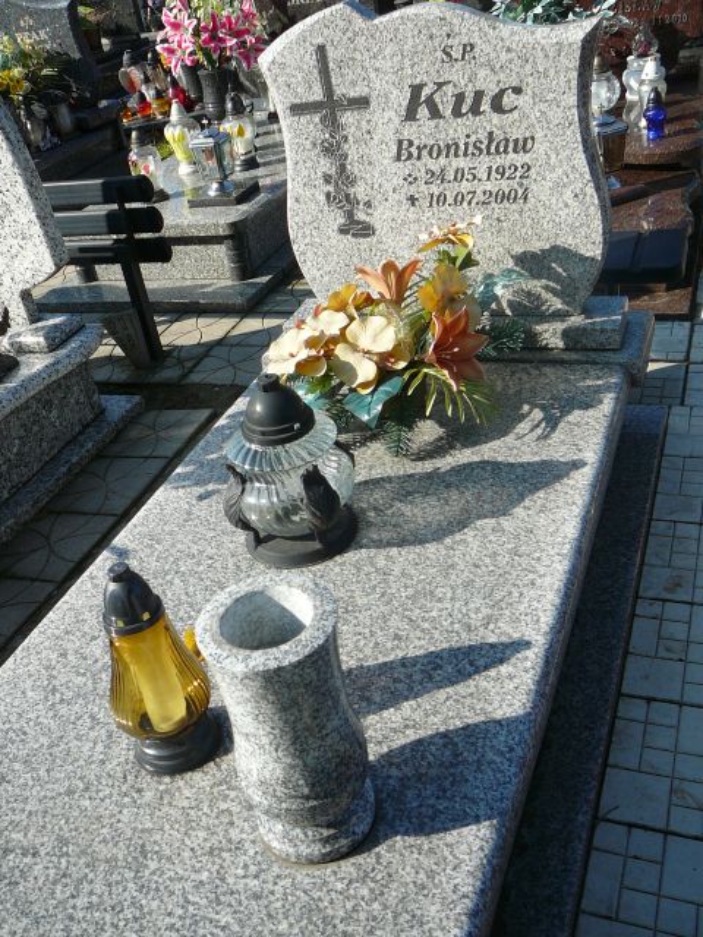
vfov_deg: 52.6
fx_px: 948
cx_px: 352
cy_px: 468
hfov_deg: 40.7
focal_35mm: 35
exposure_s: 1/800
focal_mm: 5.2
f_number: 2.8
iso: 80
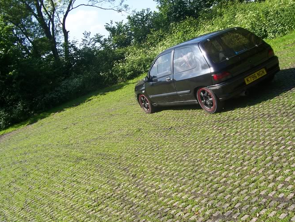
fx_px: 350
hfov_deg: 45.7
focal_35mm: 41
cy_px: 105
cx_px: 162
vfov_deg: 35.2
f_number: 5.6
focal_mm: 5.6
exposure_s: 1/250
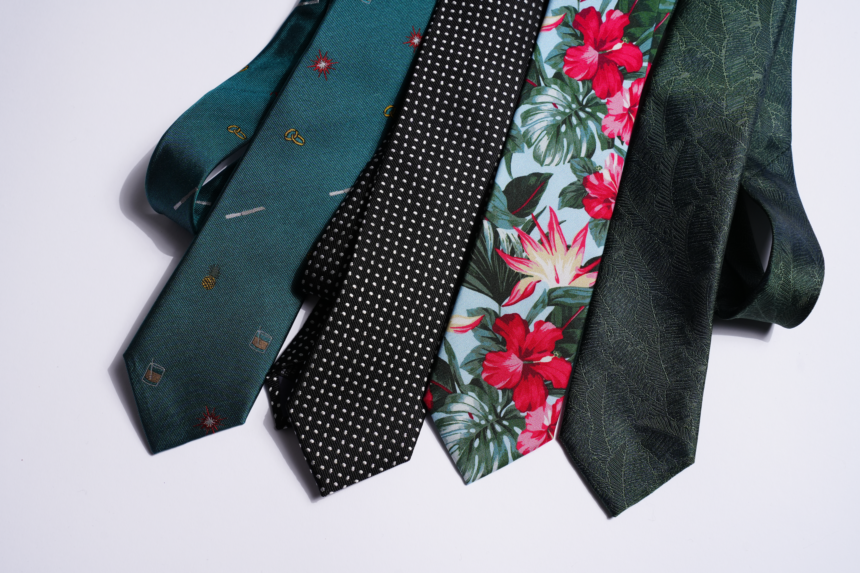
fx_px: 1170
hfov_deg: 40.3
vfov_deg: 27.5
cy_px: 286
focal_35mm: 49
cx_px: 430
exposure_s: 1/160
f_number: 8
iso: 200
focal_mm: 49
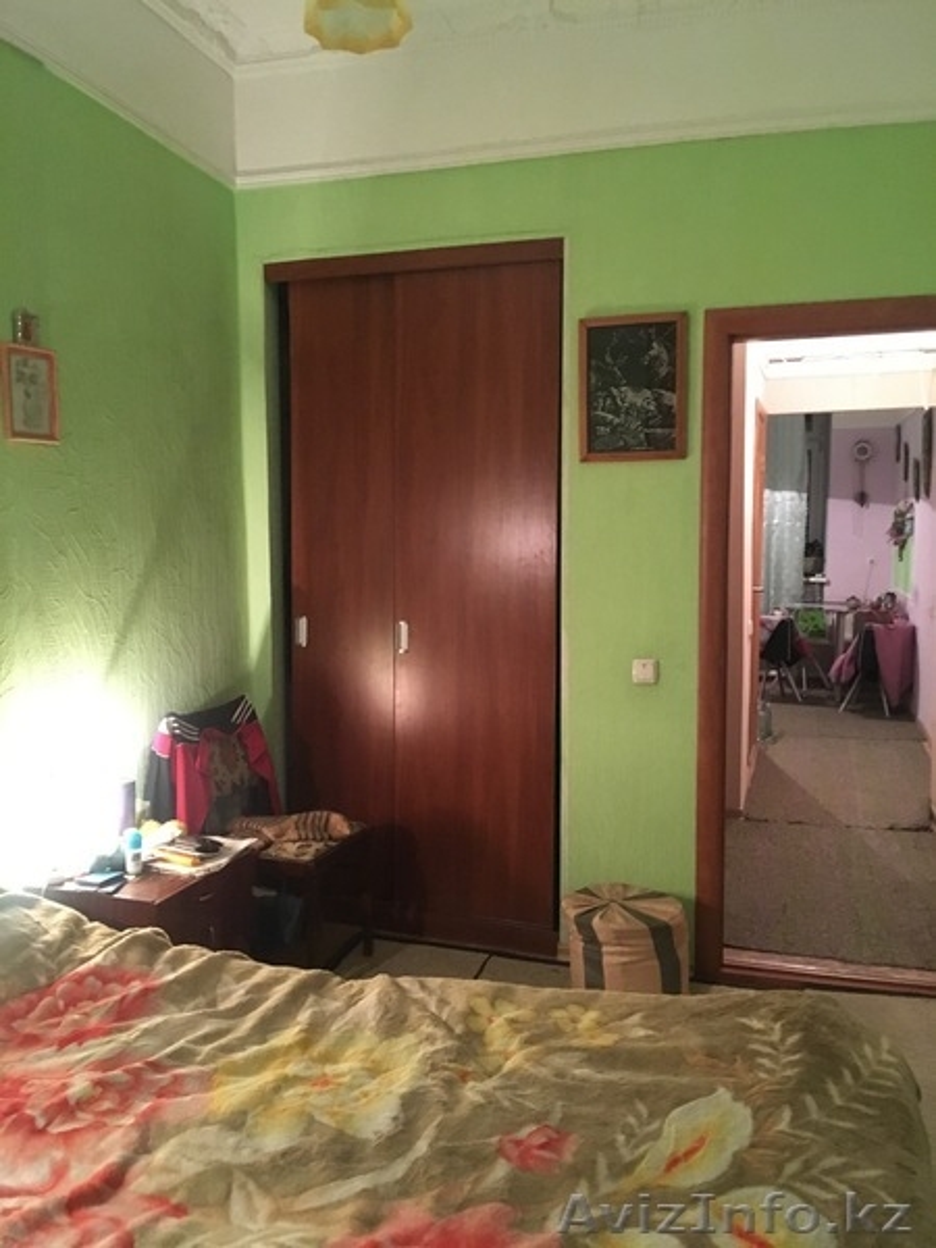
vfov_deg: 61.7
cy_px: 624
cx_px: 468
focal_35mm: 29
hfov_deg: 48.2
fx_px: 1046
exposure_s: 1/17
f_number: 2.2
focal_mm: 4.15
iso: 320
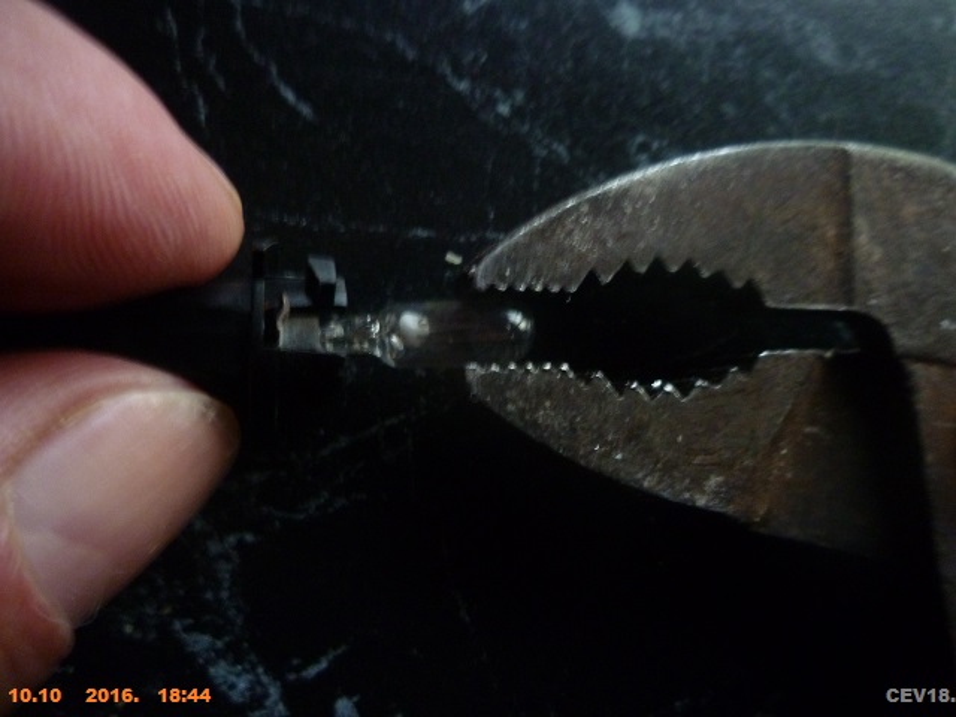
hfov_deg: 61.7
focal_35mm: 29
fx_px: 801
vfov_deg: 48.2
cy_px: 358
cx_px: 478
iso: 400
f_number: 3.3
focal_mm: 5.2
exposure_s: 1/8
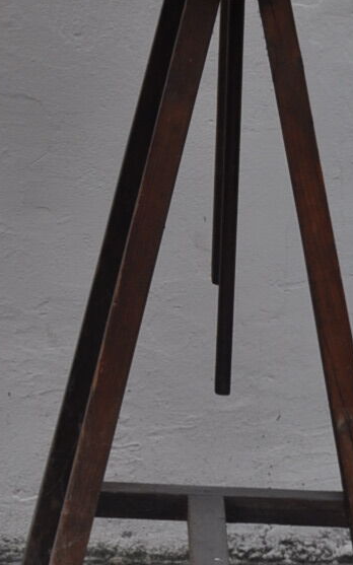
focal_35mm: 235
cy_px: 192
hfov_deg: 5.5
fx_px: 3618
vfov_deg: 8.9
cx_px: -179
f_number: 8
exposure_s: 1/250
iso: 200
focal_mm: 40
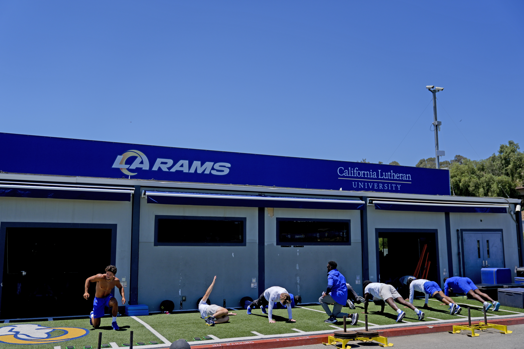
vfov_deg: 40.0
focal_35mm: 33
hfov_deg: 57.2
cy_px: 174
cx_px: 262
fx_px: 480
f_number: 2.8
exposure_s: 1/5000
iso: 125
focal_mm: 33
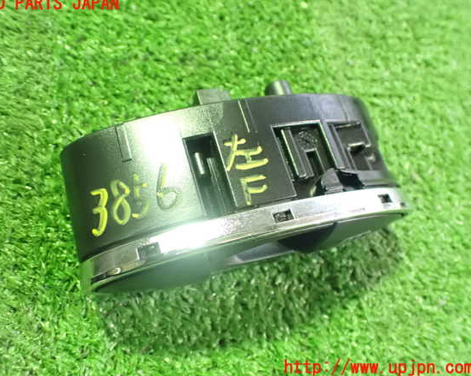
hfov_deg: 55.6
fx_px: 446
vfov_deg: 45.8
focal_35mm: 32
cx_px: 220
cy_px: 186
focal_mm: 5.4
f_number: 2.3
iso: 1600
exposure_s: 1/30
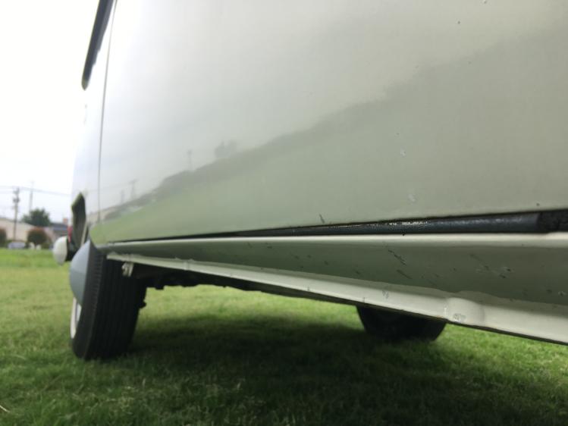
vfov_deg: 48.2
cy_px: 213
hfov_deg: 61.7
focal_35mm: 29
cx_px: 284
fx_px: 476
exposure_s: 1/418
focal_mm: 4.15
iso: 25
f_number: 2.2
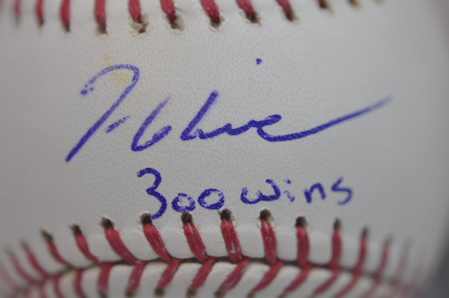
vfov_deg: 22.6
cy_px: 149
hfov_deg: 33.4
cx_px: 224
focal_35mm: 60
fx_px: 747
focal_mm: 40
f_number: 3.5
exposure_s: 1/50
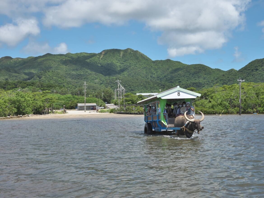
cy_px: 99
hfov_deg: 38.2
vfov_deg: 29.1
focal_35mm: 50
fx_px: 381
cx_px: 132
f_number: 5
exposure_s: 1/1000
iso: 200
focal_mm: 25
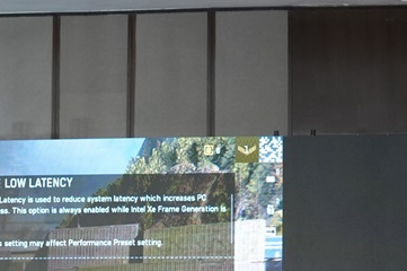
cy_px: 406
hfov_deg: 11.7
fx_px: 1954
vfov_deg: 7.8
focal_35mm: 173
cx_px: -56
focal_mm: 52
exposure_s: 1/200
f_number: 2
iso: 1000
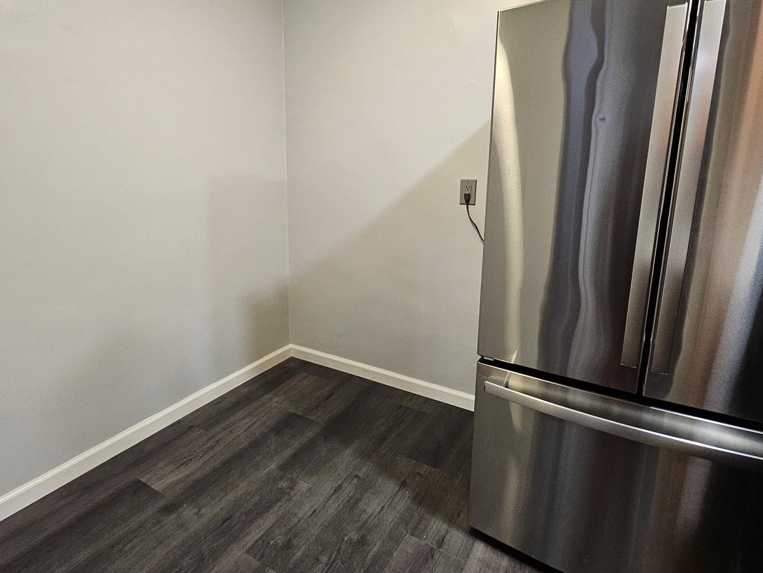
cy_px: 258
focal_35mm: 19
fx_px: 419
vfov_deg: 68.5
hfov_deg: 84.0
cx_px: 320
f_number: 2.2
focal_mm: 2.2
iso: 320
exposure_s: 1/40
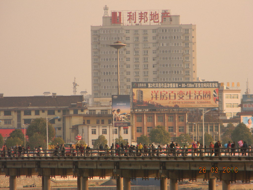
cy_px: 95
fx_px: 2448
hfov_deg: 5.9
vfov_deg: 4.4
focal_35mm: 335
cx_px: 126
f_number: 5.4
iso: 80
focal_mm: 60.7
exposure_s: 1/223
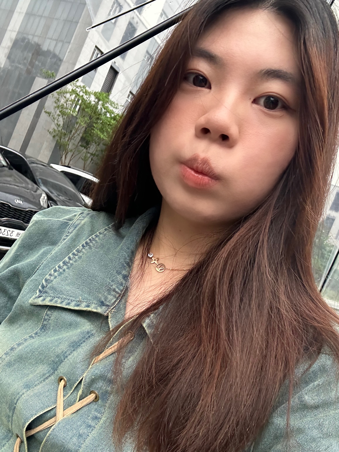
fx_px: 392
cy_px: 226
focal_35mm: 30
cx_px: 170
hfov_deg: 46.8
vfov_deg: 60.0
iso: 50
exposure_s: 1/121
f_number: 1.9
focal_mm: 2.69
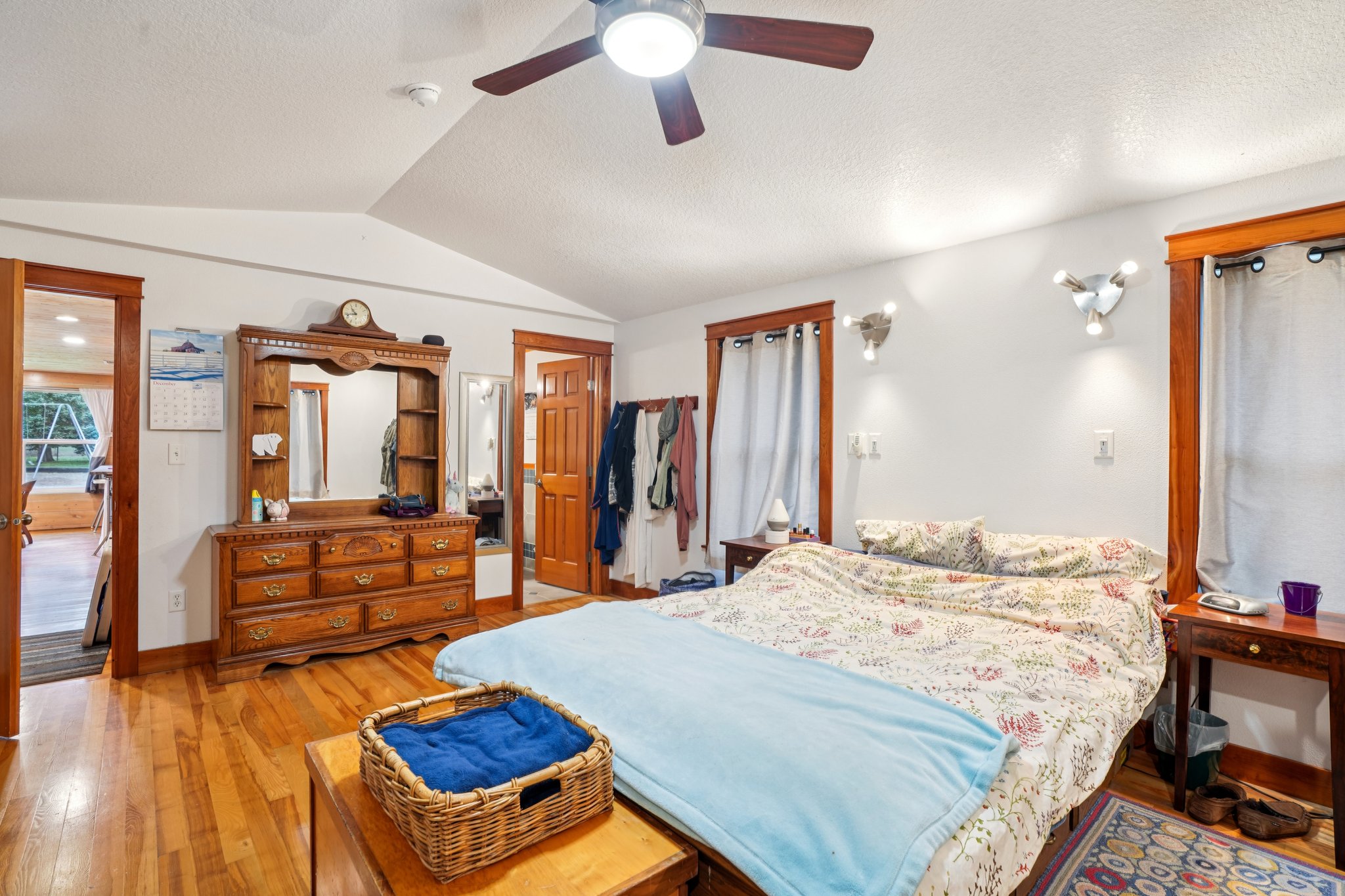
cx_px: 672
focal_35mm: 16
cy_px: 448
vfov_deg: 73.7
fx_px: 598
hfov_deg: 96.7
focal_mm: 16
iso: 400
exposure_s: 1/5
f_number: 8
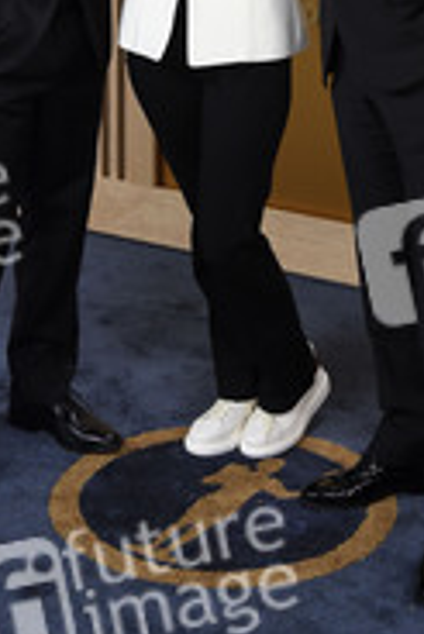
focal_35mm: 100
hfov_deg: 13.7
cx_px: 222
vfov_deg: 20.0
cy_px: 72
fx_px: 1763
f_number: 5
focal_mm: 46
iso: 2500
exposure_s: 1/250
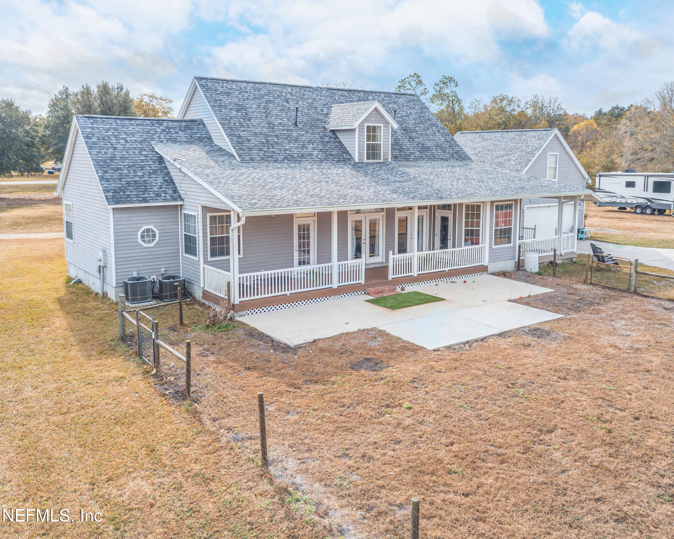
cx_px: 357
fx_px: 618
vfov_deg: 47.0
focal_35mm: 31
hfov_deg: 57.1
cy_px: 235
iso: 100
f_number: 2.2
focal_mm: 4.73
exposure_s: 1/530
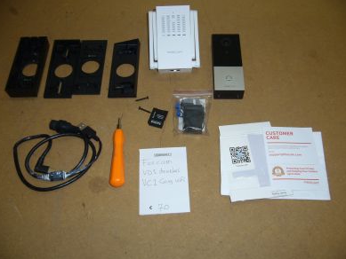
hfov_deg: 51.3
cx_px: 173
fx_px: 360
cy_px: 132
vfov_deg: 39.7
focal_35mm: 36
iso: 80
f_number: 2.8
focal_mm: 5.8
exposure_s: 1/30
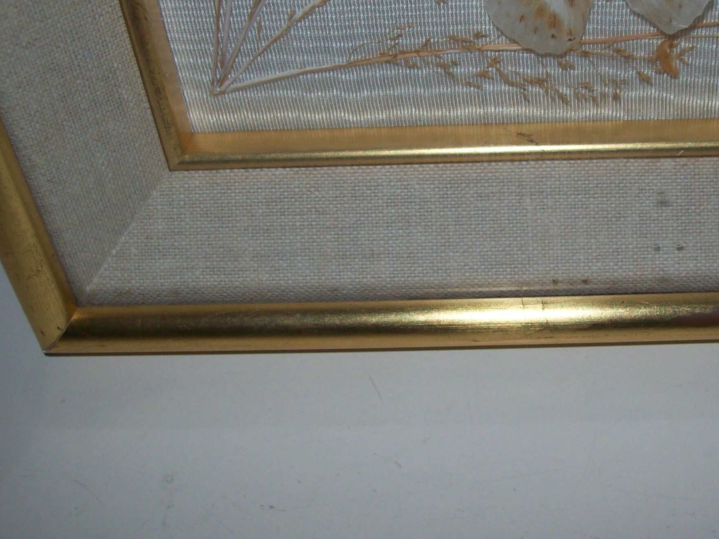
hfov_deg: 32.8
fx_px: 1204
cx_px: 512
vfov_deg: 25.2
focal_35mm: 58
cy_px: 233
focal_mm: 6
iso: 80
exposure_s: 1/64
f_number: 2.7
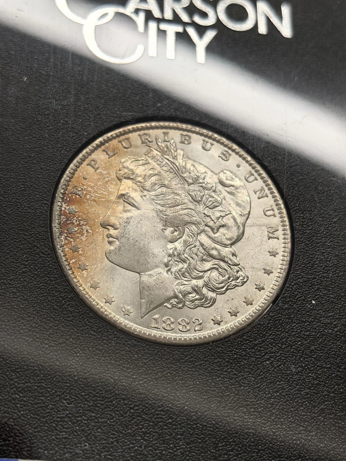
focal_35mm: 54
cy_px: 230
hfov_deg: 27.0
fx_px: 720
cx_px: 173
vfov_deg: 35.5
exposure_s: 1/100
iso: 64
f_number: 2
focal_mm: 6.98
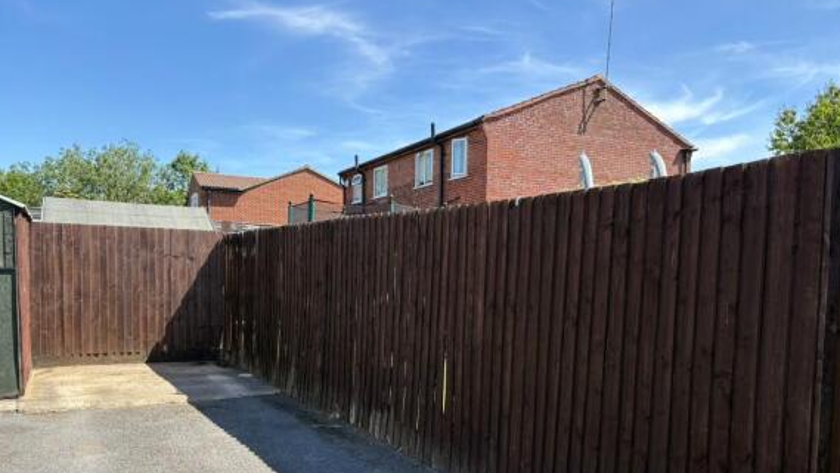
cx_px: 419
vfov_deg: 39.8
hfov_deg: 66.1
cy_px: 307
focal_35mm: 29
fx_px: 646
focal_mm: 5.96
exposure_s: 1/1217
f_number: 1.6
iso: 50
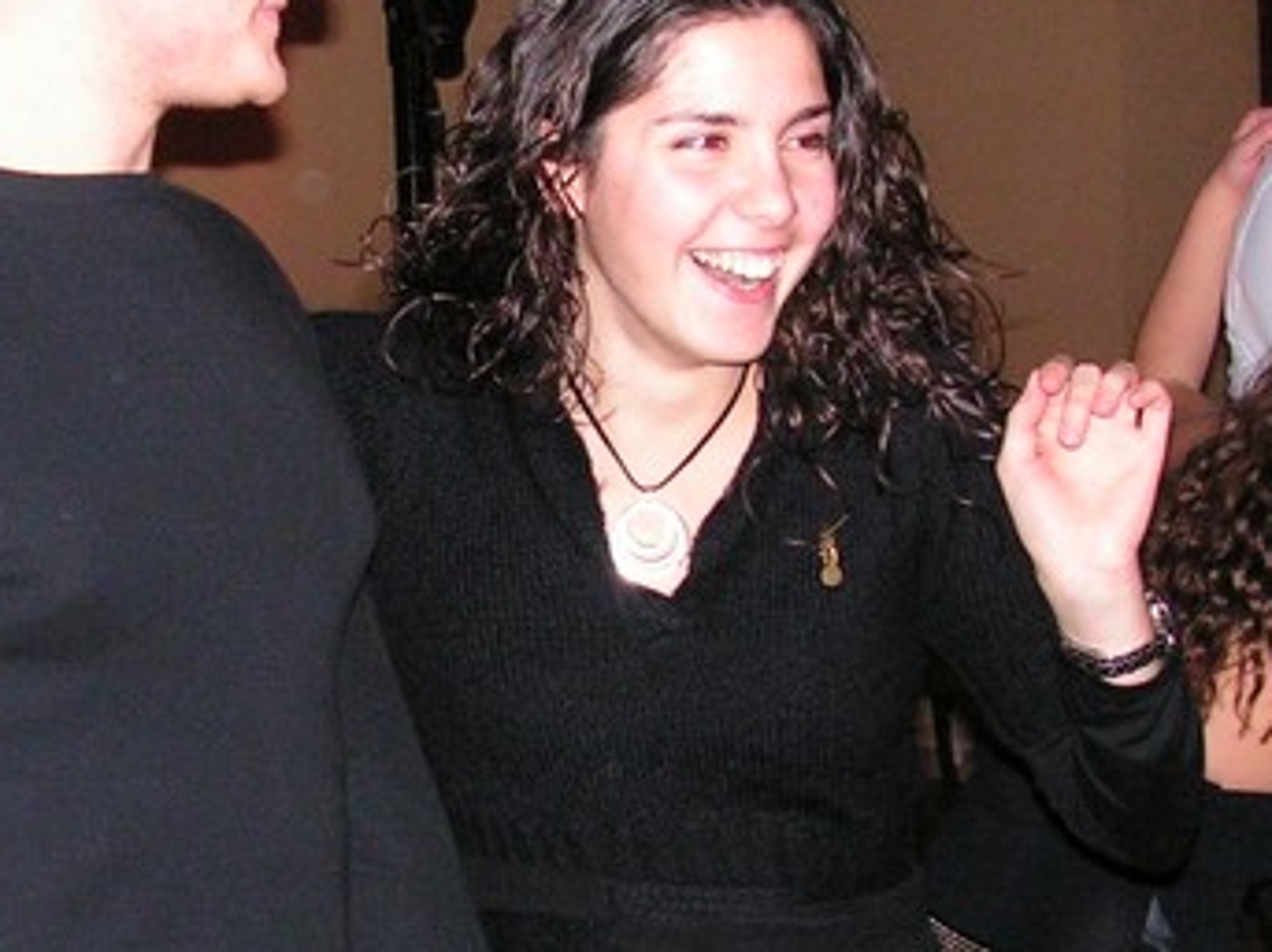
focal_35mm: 84
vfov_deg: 17.5
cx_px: 438
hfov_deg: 23.2
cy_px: 585
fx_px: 3086
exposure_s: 1/40
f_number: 3.2
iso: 200
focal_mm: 6
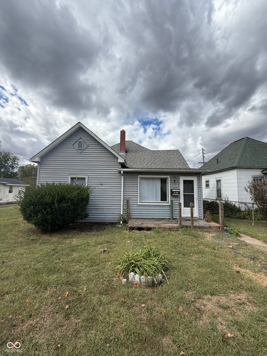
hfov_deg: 85.7
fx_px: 144
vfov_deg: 102.1
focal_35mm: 14
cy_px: 178
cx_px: 134
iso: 50
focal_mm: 2.22
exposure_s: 1/1613
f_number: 2.2
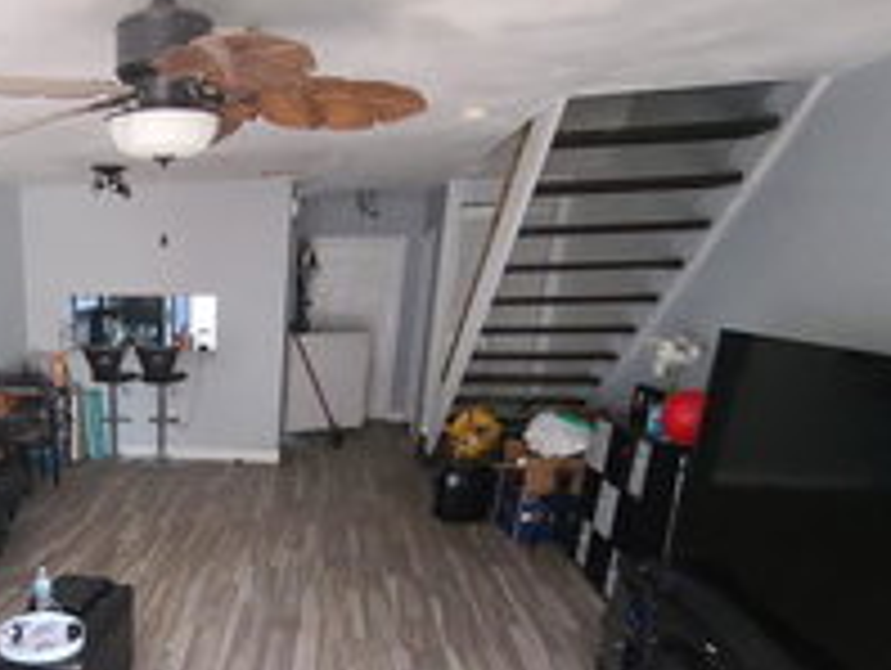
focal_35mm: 28
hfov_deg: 57.2
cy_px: 567
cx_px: 142
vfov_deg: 46.3
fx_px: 722
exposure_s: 1/29
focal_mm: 2.2
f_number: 2.2
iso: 320
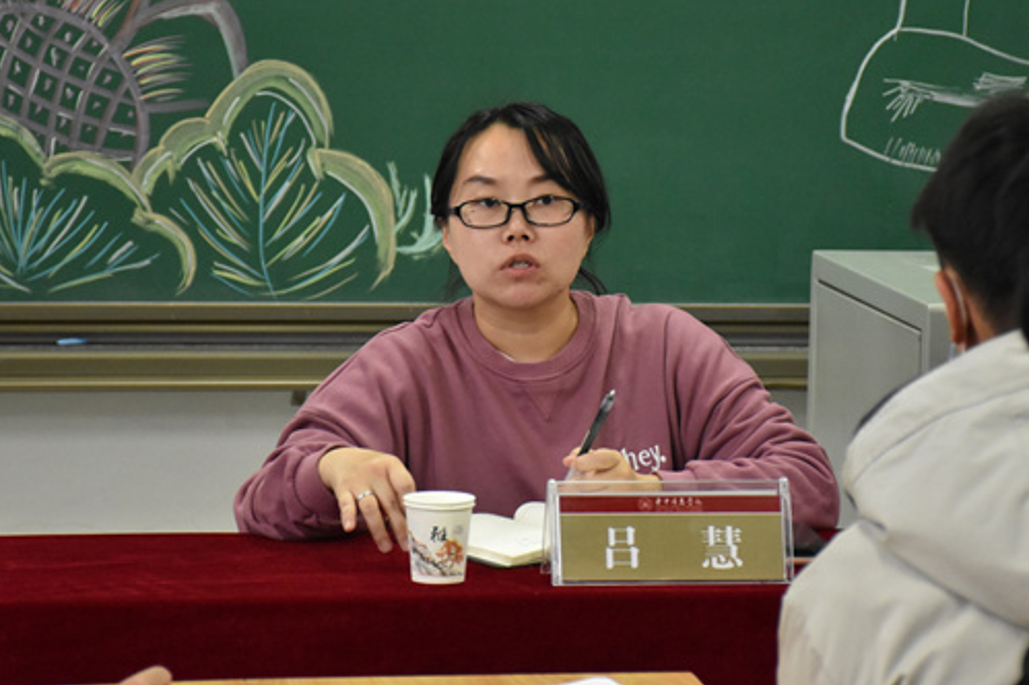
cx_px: 565
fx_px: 4941
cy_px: 289
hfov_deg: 11.9
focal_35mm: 173
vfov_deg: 7.9
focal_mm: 90
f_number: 5.6
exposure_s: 1/125
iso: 3200
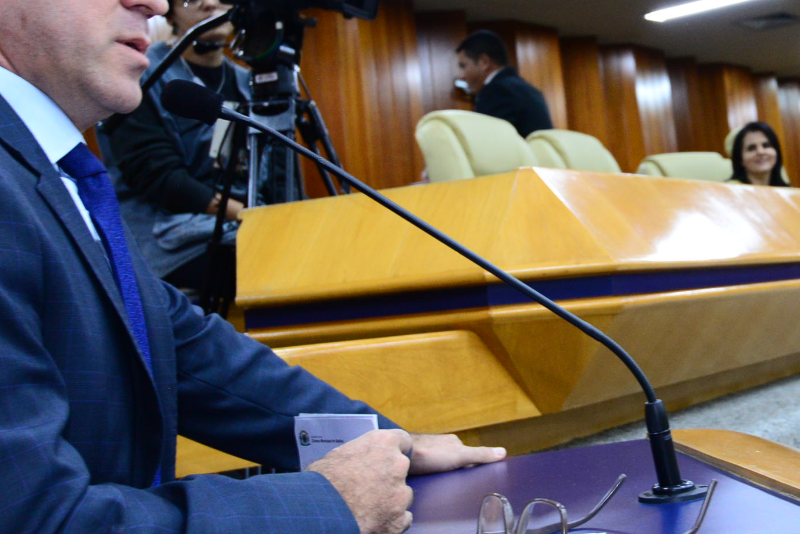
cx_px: 648
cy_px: 134
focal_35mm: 59
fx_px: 1311
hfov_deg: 32.9
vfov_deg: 22.8
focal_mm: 27
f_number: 5
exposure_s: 1/60
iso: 2500
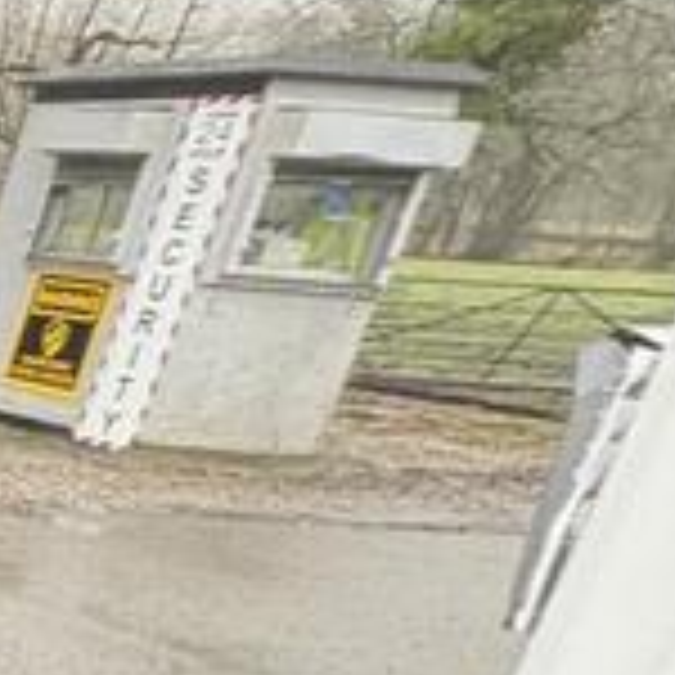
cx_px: -1269
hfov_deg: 12.1
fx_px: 1633
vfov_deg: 22.2
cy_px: 724
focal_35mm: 74
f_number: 2.2
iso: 250
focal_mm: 2.22
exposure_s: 1/60
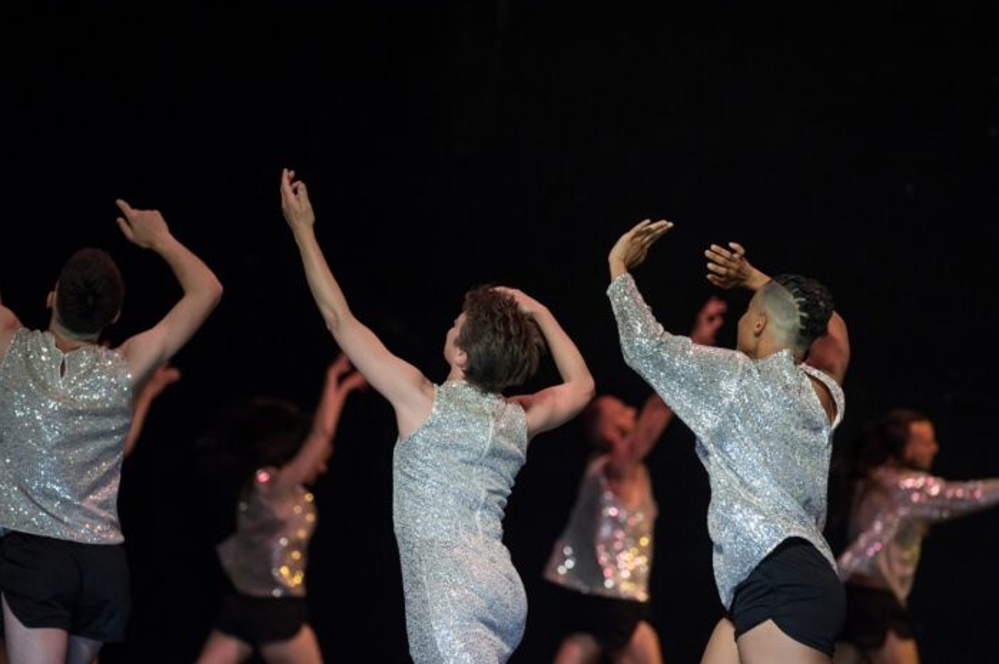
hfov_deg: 12.0
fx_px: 4768
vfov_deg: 8.0
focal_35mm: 172
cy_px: 348
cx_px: 457
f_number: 2.8
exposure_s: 1/640
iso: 5000
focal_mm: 150
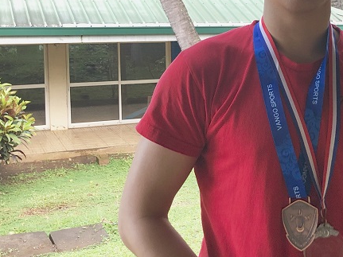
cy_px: 72
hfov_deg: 28.5
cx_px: 320
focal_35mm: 65
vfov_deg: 22.4
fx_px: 644
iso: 32
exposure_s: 1/30
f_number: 1.8
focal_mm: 3.99
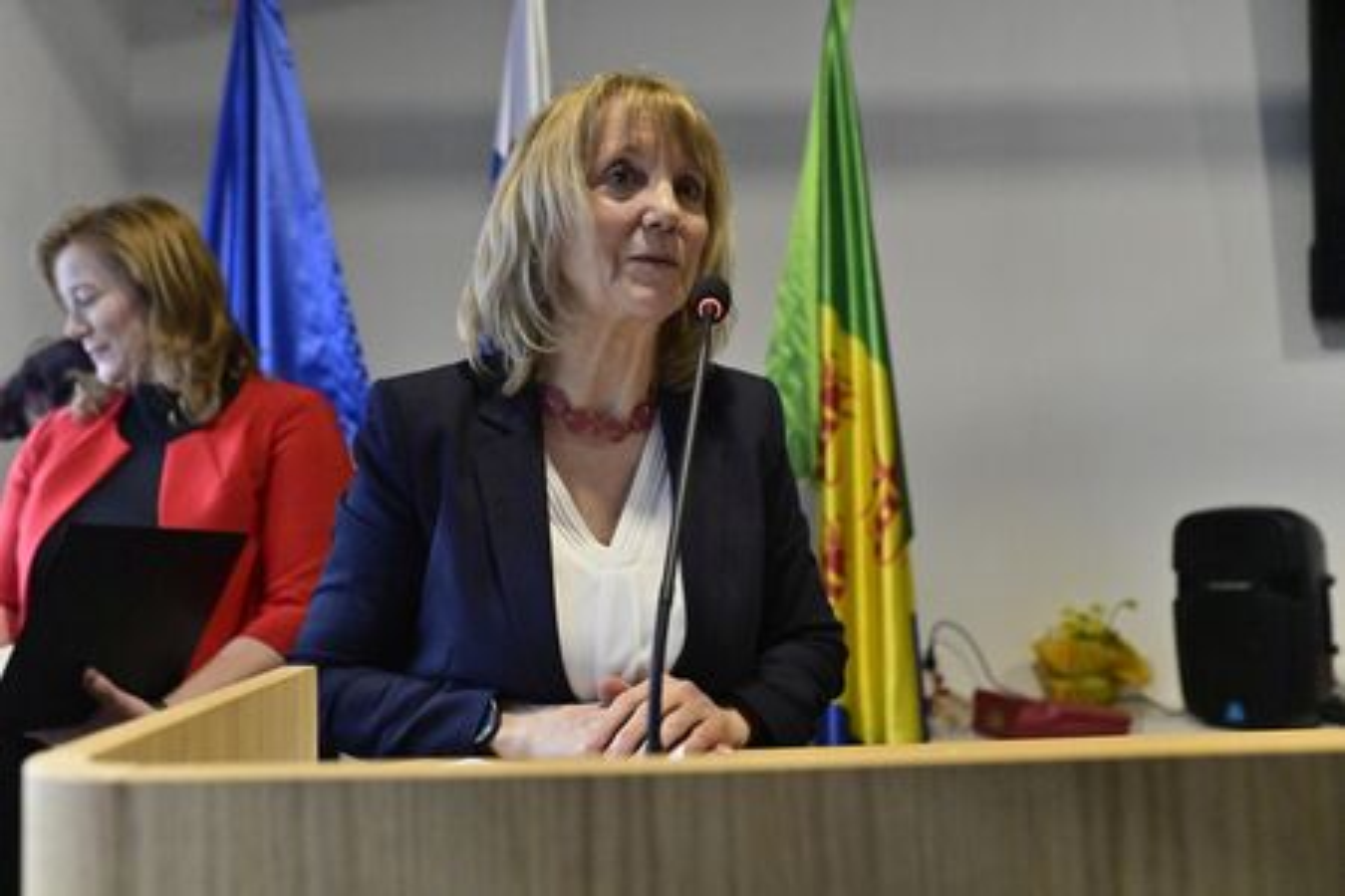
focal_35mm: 35
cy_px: 448
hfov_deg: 54.4
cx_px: 672
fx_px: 1308
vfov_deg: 37.9
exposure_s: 1/500
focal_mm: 35
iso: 5000
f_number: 4
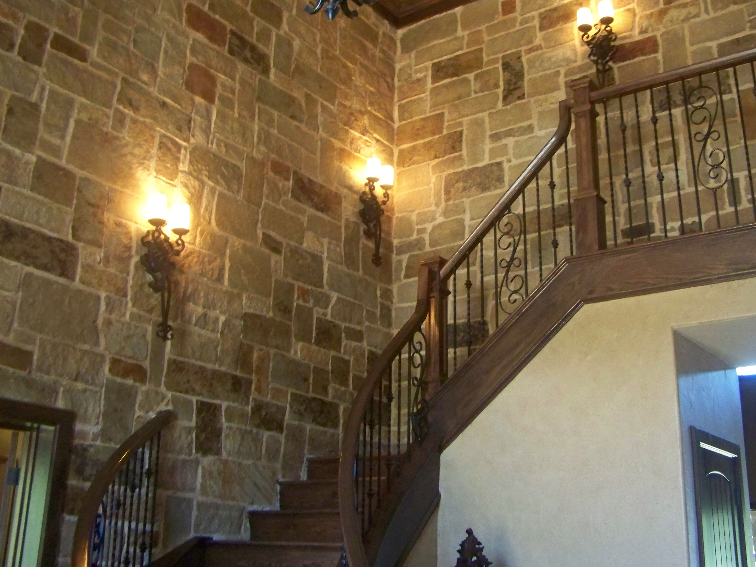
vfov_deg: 35.1
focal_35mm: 41
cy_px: 254
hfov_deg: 45.7
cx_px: 401
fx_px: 895
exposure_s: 1/30
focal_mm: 5.85
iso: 400
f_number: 2.8
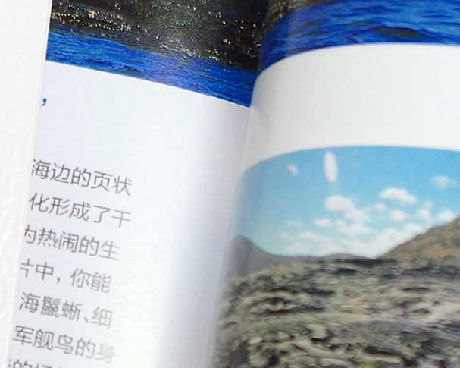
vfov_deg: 4.9
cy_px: -99
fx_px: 4246
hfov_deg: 6.1
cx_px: -236
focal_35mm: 312
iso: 200
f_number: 5.6
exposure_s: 1/100
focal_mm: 55
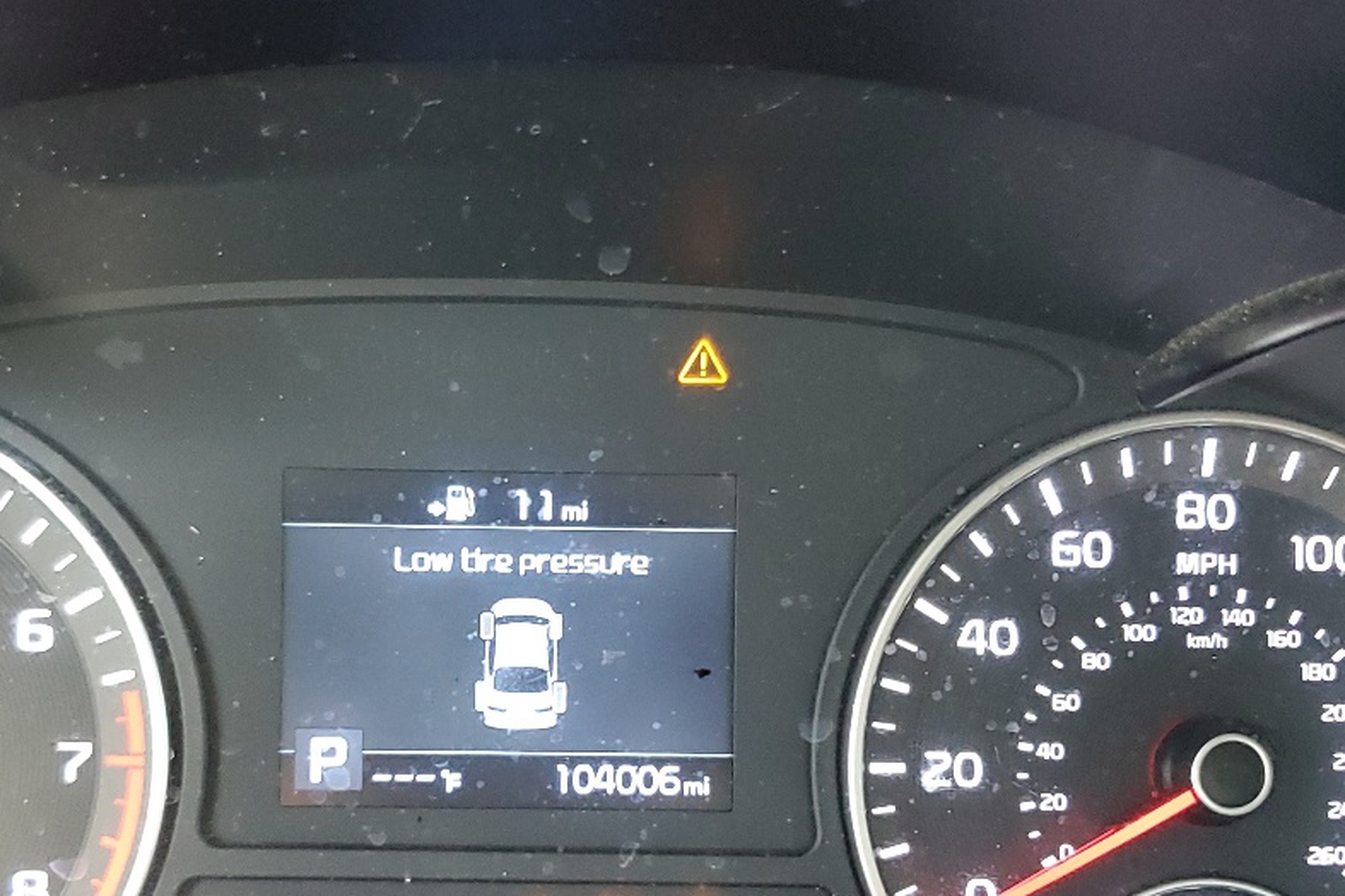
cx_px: 533
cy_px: 638
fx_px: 2054
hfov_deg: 36.1
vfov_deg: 24.4
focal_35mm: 55
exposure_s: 1/30
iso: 318
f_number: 1.5
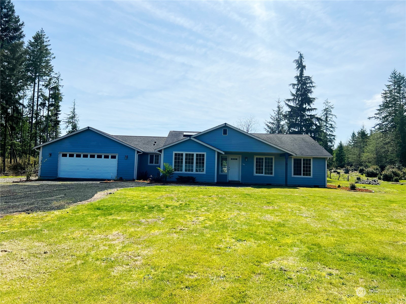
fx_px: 305
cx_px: 203
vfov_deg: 53.0
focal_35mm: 26
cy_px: 152
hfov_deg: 67.3
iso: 50
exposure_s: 1/6579
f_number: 1.5
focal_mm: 5.7
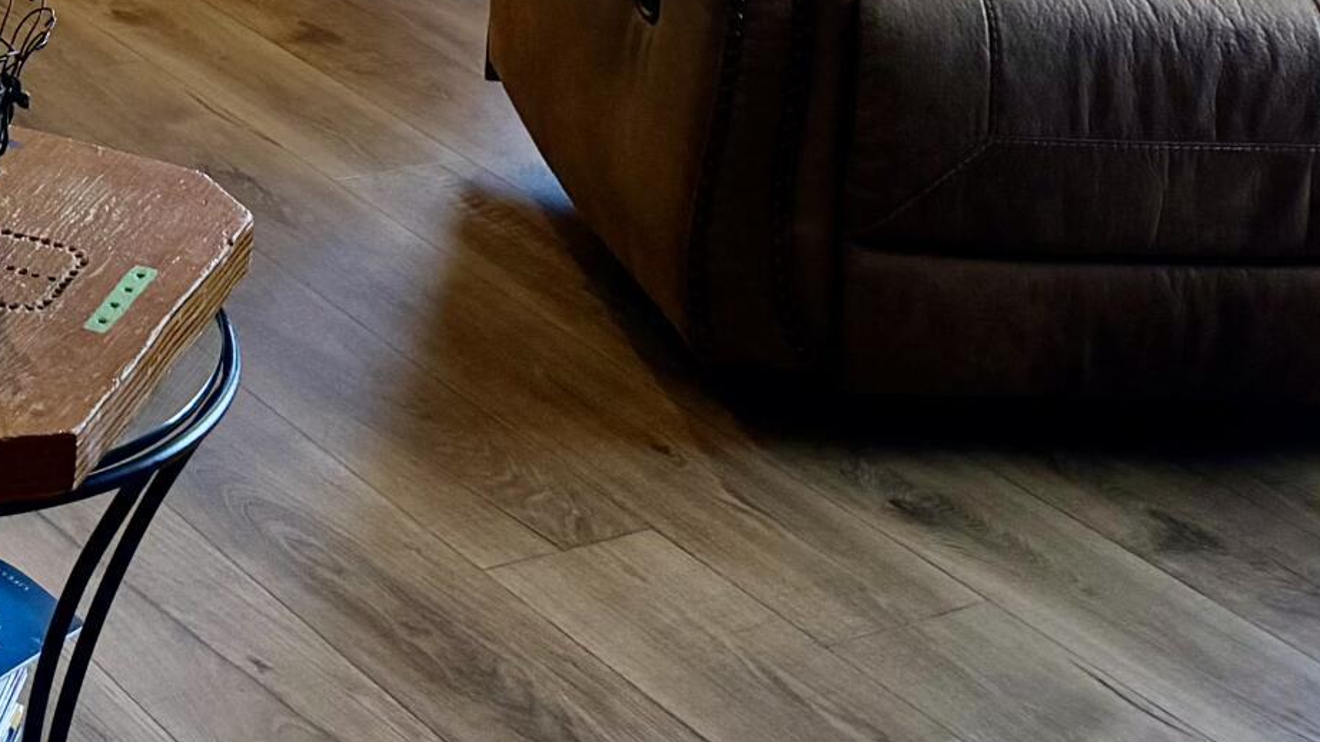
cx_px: -3
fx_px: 2975
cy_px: -835
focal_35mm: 85
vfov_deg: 12.3
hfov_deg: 23.9
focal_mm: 6.76
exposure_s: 1/120
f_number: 1.78
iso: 250
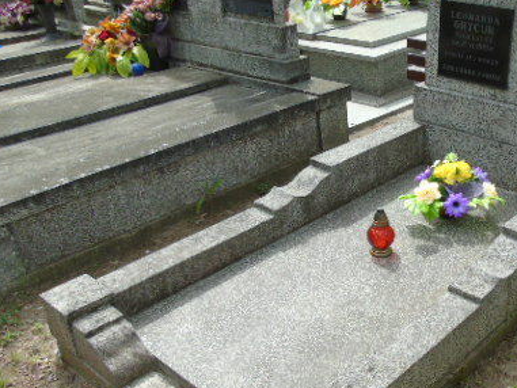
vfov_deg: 34.3
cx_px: 400
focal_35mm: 42
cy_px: 222
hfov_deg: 43.1
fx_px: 627
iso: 80
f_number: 3.4
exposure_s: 1/400
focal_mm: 4.4
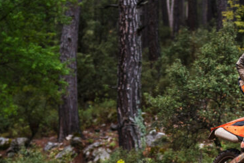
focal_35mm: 185
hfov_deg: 11.1
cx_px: 198
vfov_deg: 7.4
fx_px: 1254
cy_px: 141
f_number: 2.8
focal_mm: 89
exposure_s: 1/1000
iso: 320
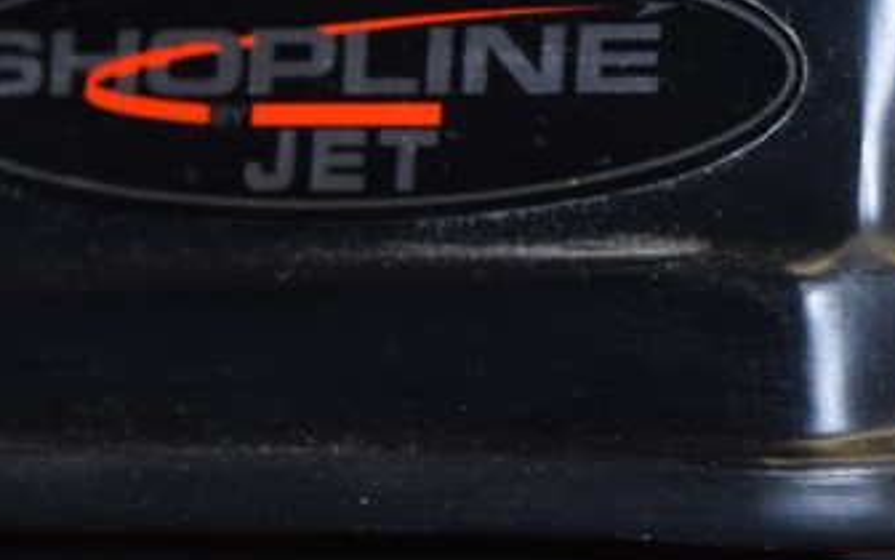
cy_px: 156
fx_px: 6111
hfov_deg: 8.4
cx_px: 519
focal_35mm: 251
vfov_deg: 5.2
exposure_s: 1/60
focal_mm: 55
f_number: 5.6
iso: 720
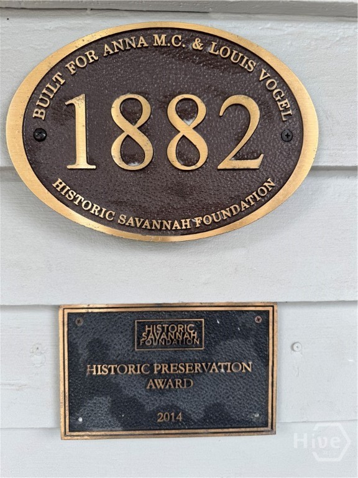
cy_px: 239
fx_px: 331
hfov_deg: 56.8
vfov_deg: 71.6
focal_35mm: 24
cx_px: 179
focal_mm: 6.76
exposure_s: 1/121
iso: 50
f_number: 1.78
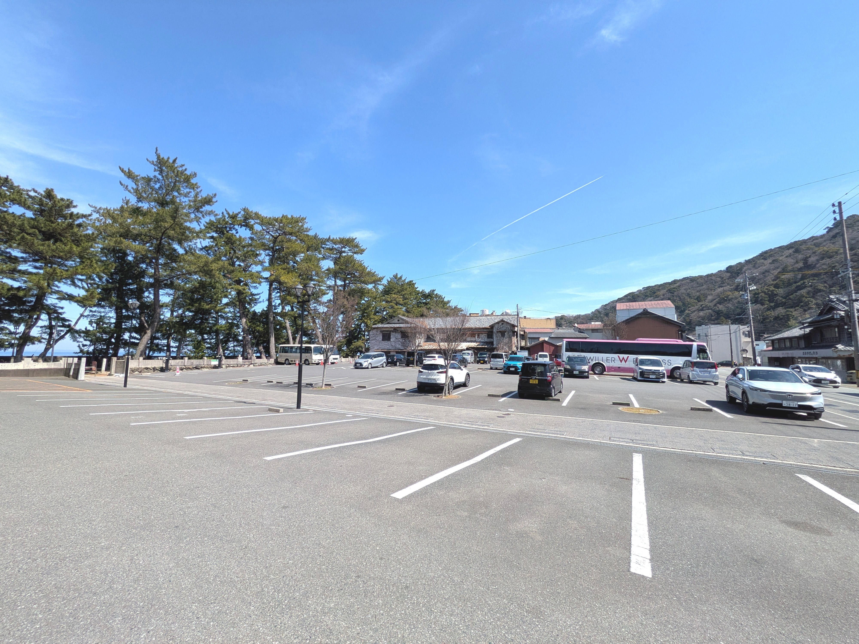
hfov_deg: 102.1
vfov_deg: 85.7
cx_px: 430
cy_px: 322
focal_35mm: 14
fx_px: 347
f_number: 2.2
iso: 48
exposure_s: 1/1605
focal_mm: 1.83
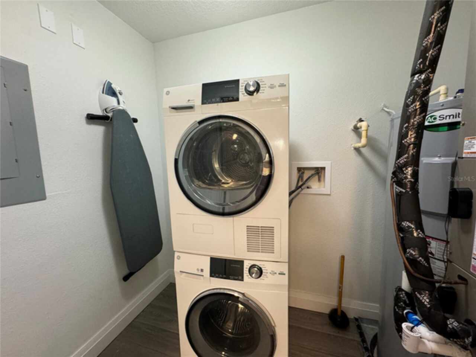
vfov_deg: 85.7
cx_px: 238
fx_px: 193
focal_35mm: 14
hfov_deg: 102.1
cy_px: 178
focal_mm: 2.22
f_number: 2.2
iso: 320
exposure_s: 1/60
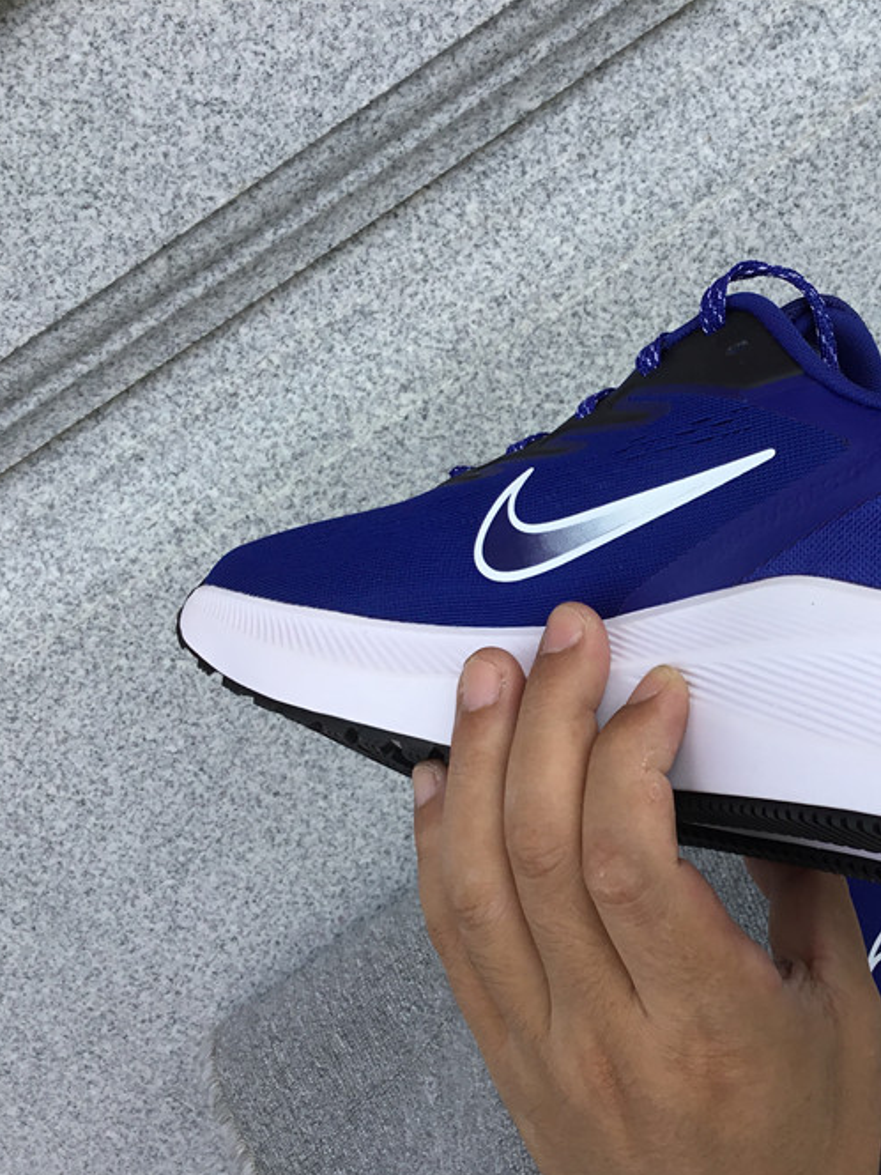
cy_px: 594
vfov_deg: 44.8
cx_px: 644
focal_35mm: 42
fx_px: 1425
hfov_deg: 33.8
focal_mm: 3.3
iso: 25
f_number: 2.4
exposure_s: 1/479
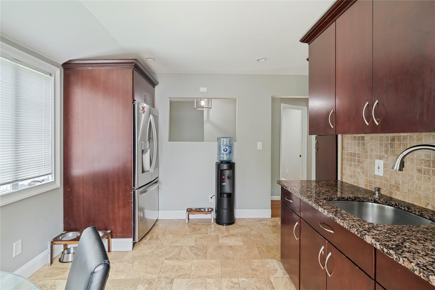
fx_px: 205
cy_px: 145
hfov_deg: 93.3
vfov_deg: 70.4
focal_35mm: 17
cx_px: 218
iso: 100
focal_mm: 17
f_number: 9
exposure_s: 6
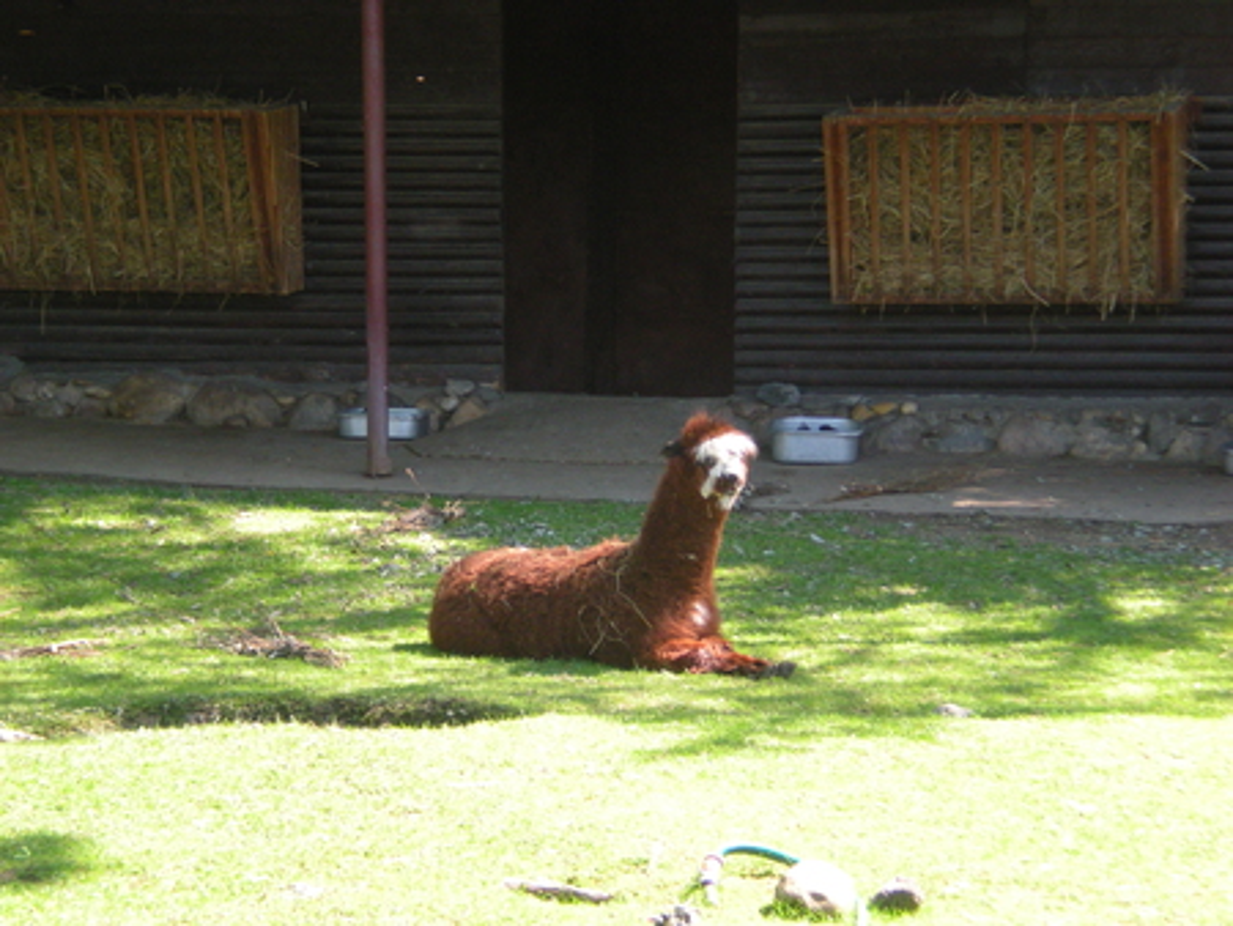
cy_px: 463
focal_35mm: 114
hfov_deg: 17.3
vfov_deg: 13.0
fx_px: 4063
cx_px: 616
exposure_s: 1/107
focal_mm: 18.9
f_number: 5.9
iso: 200
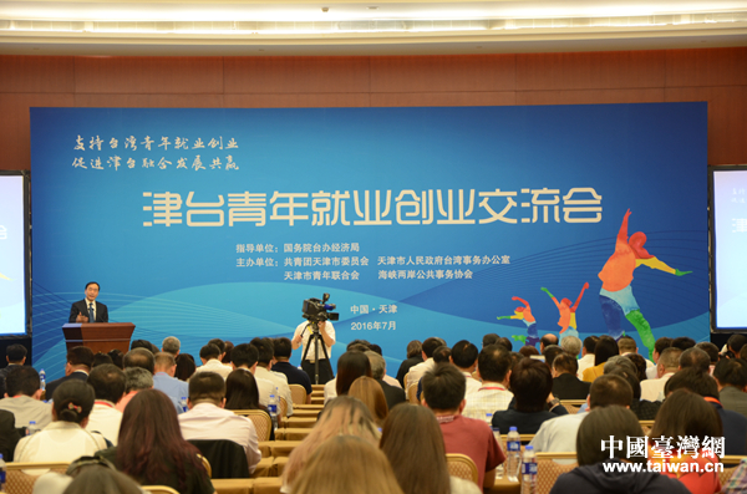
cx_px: 374
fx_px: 2174
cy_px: 247
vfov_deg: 13.0
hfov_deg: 19.5
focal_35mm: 105
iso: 320
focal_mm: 70
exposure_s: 1/20
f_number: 5.3
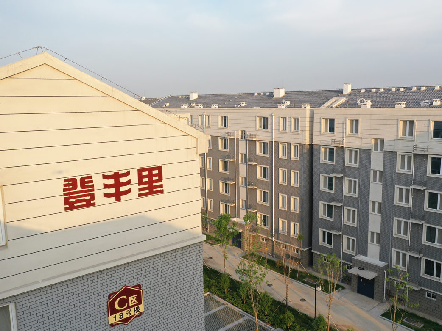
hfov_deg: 58.3
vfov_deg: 45.5
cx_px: 227
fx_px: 396
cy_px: 164
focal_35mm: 31
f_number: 4.5
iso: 100
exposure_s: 1/240
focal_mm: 10.26
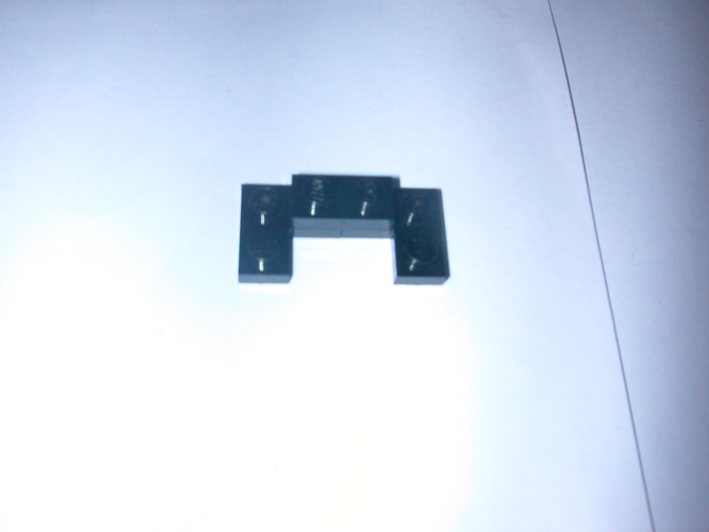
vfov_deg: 38.7
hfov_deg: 50.1
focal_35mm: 37
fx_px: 758
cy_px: 266
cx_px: 354
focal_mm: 5.6
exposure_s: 1/59.9
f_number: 4.5
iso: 100
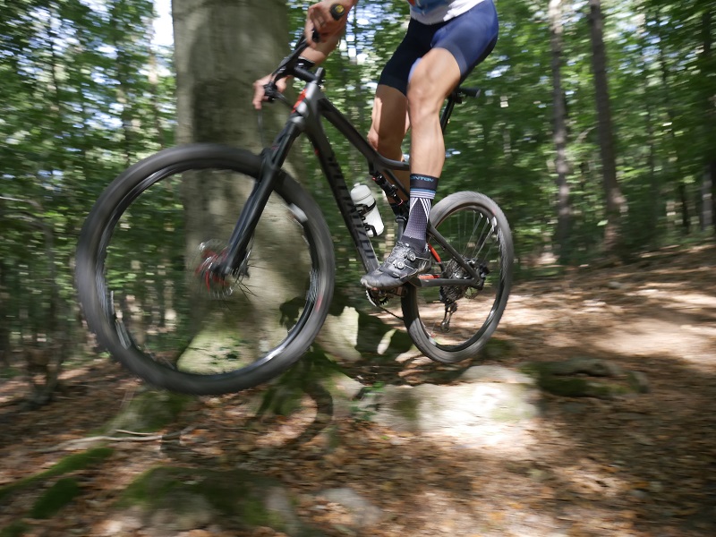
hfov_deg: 63.4
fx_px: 579
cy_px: 268
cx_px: 358
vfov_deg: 49.7
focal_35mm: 28
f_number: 3.6
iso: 640
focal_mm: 14
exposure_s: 1/125
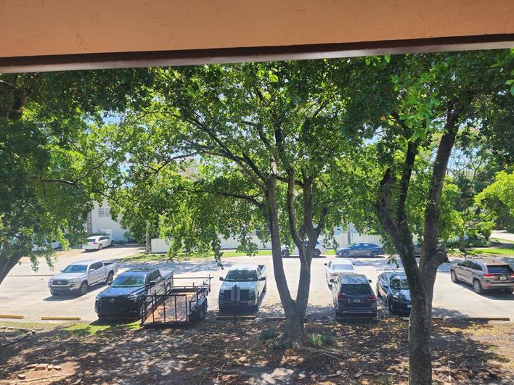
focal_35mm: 26
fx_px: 386
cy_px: 202
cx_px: 275
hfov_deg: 67.2
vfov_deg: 53.0
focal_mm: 6.4
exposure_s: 1/285
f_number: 1.8
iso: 12
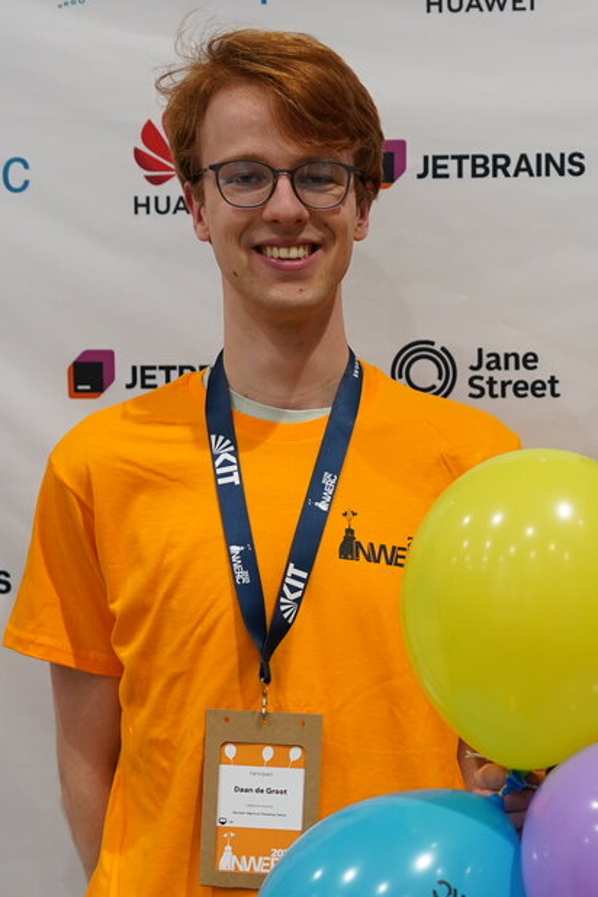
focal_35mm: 131
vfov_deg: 15.5
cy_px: 766
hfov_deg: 10.3
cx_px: 717
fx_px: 3264
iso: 640
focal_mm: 50
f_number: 2
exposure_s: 1/125
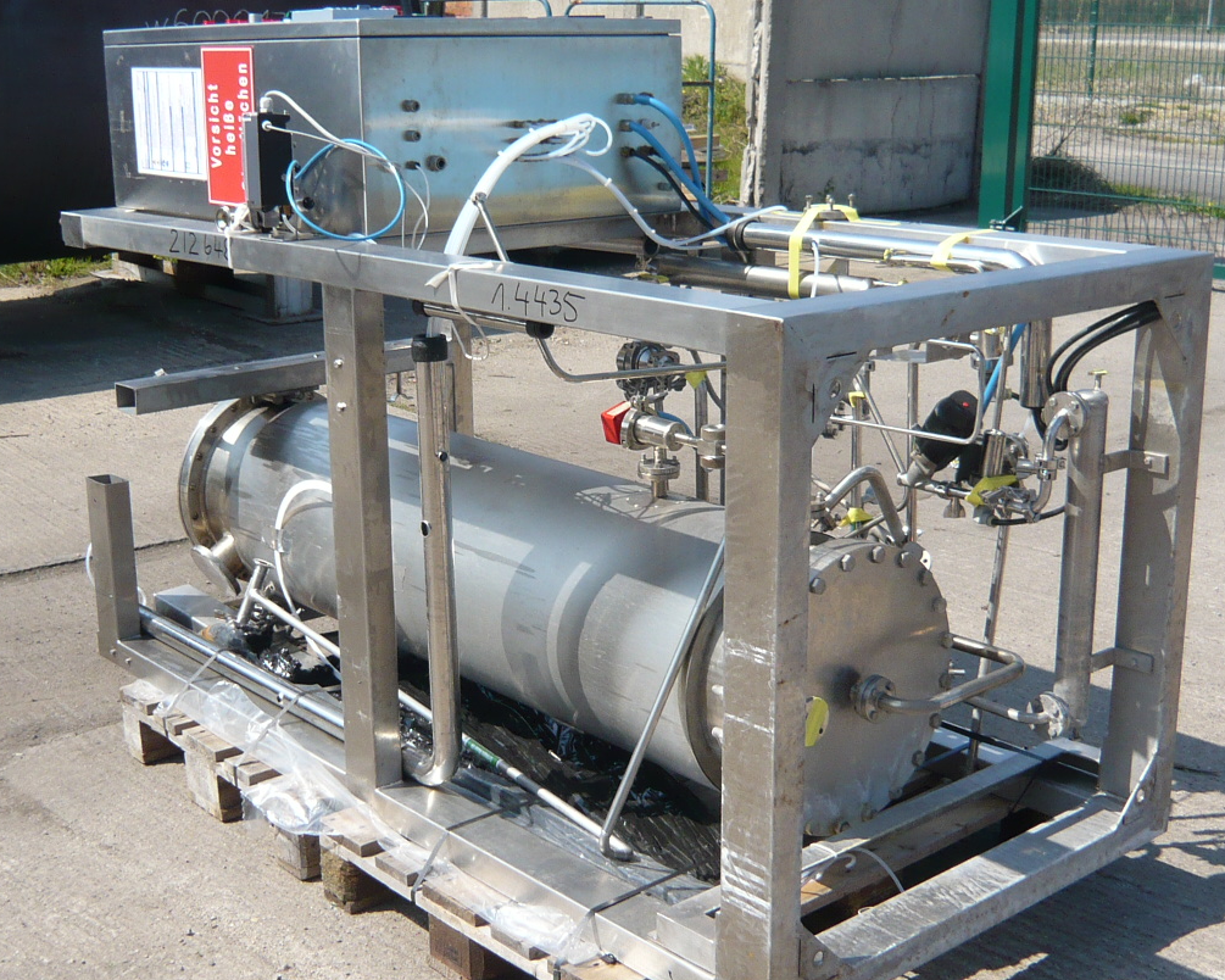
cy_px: 497
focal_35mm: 46
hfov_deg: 40.3
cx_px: 608
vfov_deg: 32.7
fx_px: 1668
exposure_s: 1/125
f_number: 8
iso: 100
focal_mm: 4.6
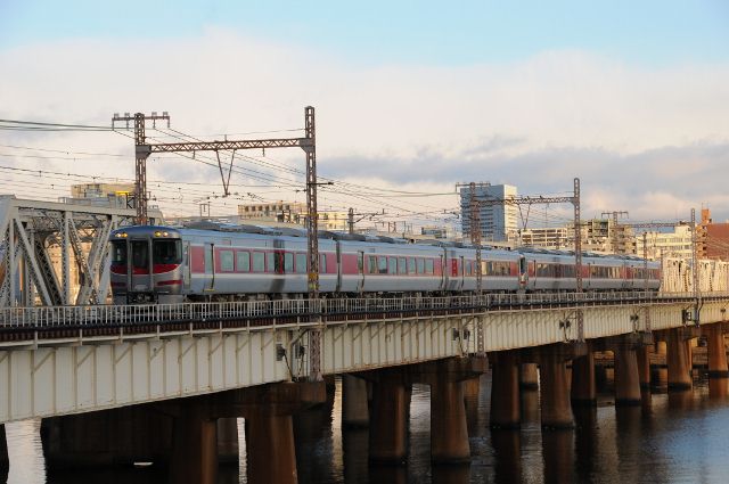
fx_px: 1881
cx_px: 364
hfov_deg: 21.9
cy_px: 242
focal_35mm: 93
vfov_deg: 14.7
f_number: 8
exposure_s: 1/400
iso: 400
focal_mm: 62
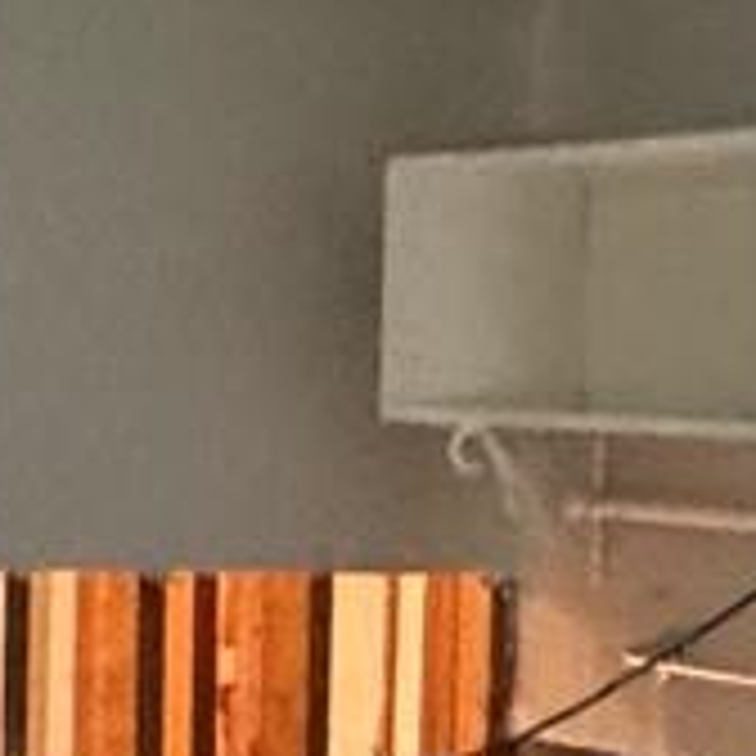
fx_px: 2916
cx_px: 801
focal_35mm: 118
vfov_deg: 14.7
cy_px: 644
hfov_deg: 14.5
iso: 1000
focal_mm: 2.22
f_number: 2.2
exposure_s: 1/40
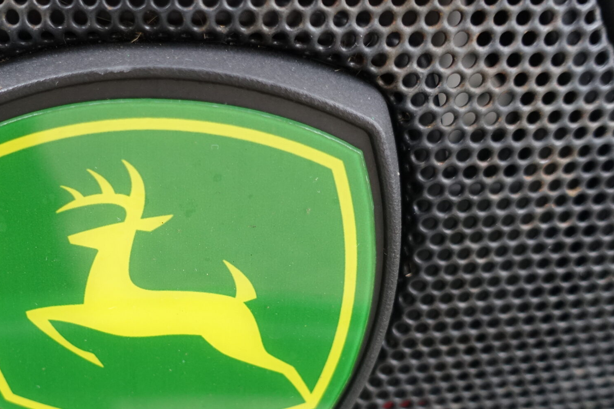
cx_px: 172
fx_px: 699
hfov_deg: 46.1
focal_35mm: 41
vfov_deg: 32.4
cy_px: 263
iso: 500
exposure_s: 1/250
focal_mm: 8.8
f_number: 2.8
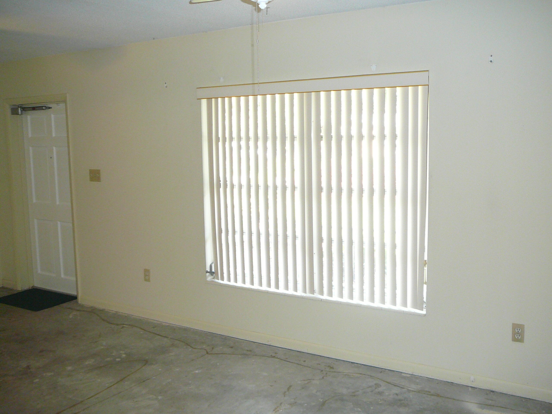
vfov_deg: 40.7
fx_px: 558
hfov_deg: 52.6
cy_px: 207
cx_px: 276
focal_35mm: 35
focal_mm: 5.2
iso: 200
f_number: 2.8
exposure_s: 1/30
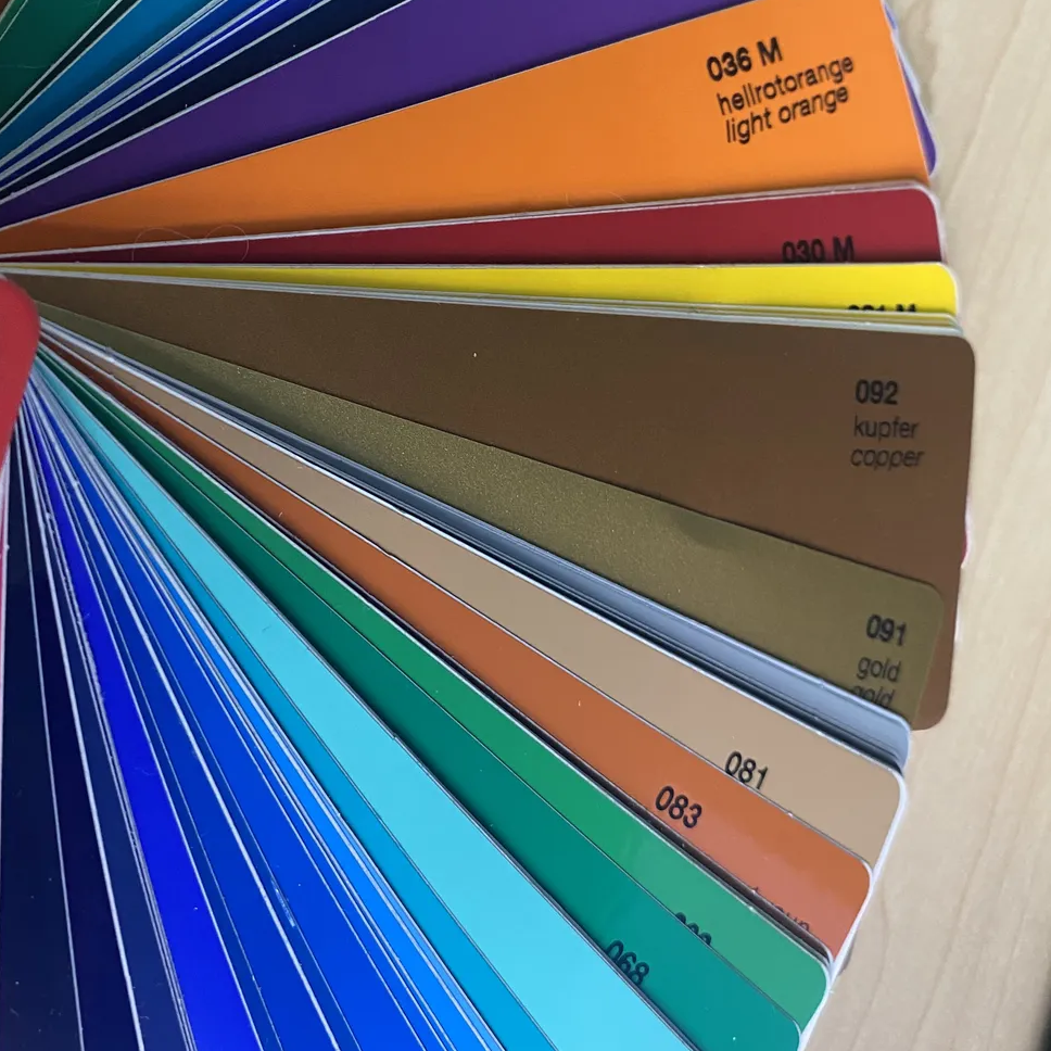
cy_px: 400
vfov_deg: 43.5
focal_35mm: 38
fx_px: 1305
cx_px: 402
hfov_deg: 43.6
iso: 200
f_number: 1.8
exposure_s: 1/50
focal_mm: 4.25
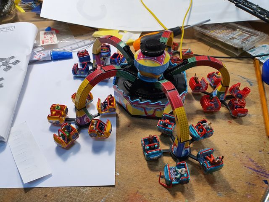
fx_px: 202
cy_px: 101
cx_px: 134
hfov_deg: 67.3
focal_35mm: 26
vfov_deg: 53.1
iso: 100
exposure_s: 1/100
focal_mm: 4.3
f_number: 2.4
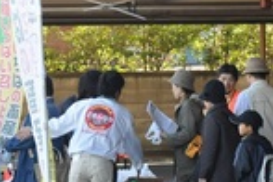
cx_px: 305
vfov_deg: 4.8
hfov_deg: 7.2
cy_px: 107
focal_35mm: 285
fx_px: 2161
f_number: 8
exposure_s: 1/250
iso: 1250
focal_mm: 70
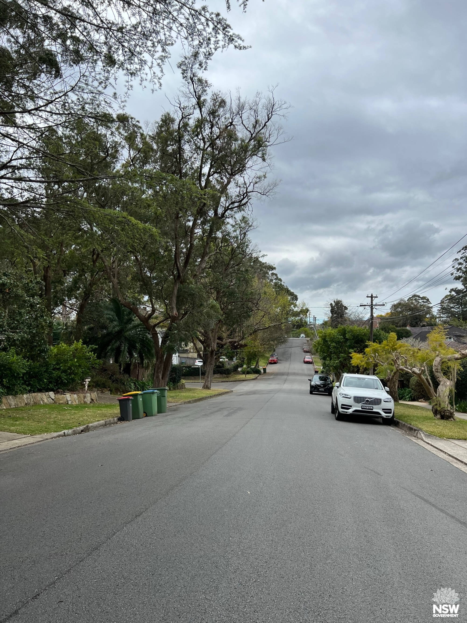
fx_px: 468
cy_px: 312
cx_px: 234
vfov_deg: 67.3
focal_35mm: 26
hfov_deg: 53.1
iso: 50
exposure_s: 1/2695
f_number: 1.5
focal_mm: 5.7
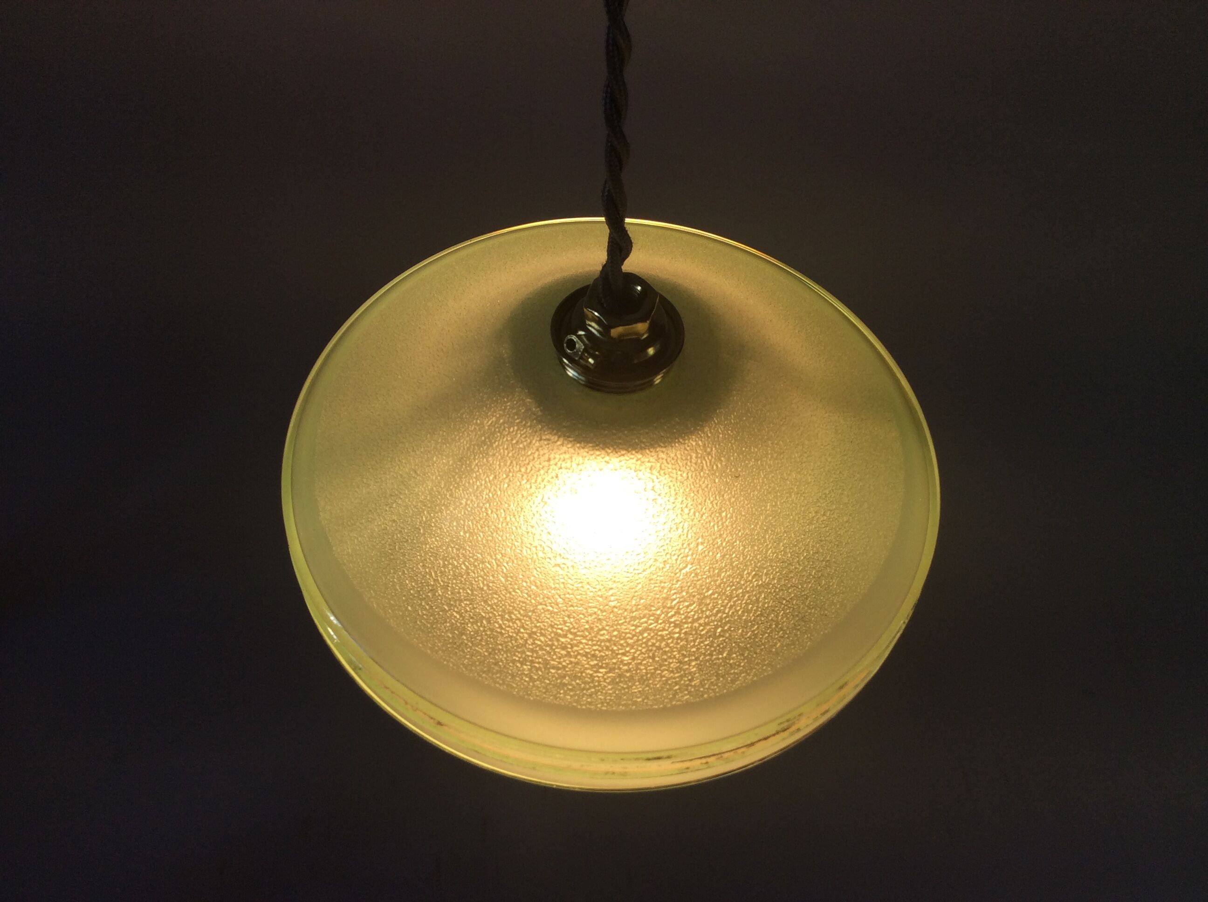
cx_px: 604
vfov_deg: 44.1
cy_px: 451
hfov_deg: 56.9
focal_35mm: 32
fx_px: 1115
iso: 32
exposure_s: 1/379
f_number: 2.4
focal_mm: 3.3
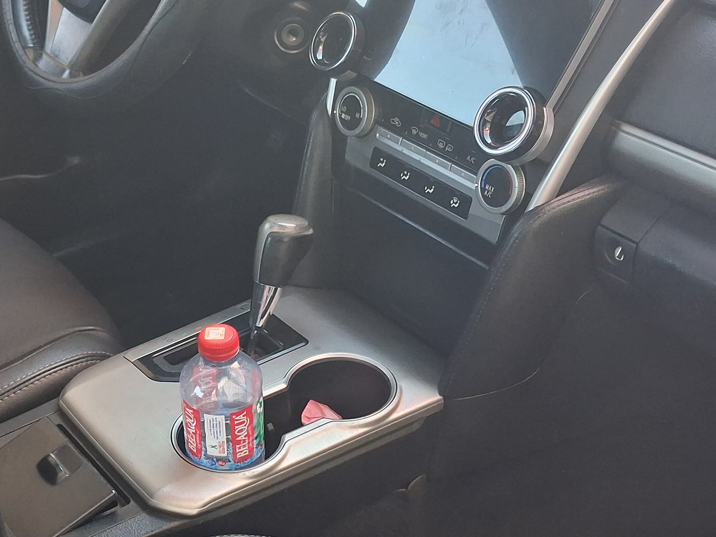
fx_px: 1241
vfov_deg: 24.3
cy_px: 351
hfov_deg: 31.4
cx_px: 152
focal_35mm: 60
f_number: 1.8
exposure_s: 1/120
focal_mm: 4
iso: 320
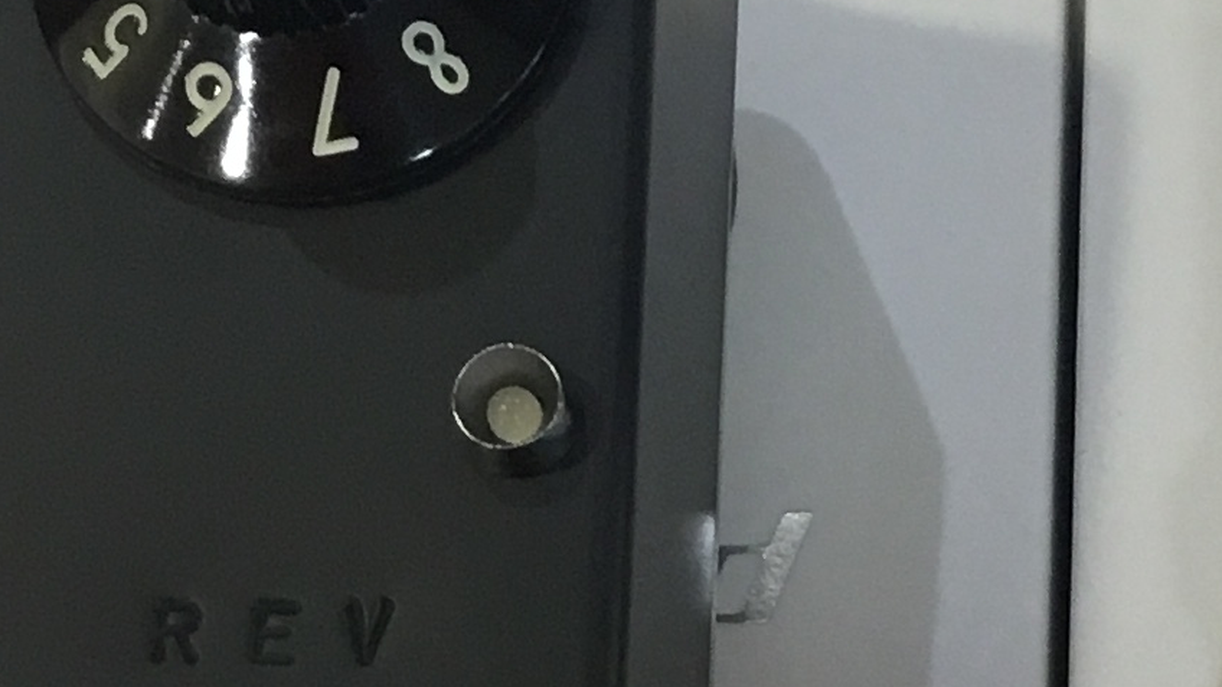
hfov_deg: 16.3
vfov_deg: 9.3
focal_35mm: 130
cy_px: 716
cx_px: 1136
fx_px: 4212
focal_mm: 3.3
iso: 50
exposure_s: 1/33
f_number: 2.4
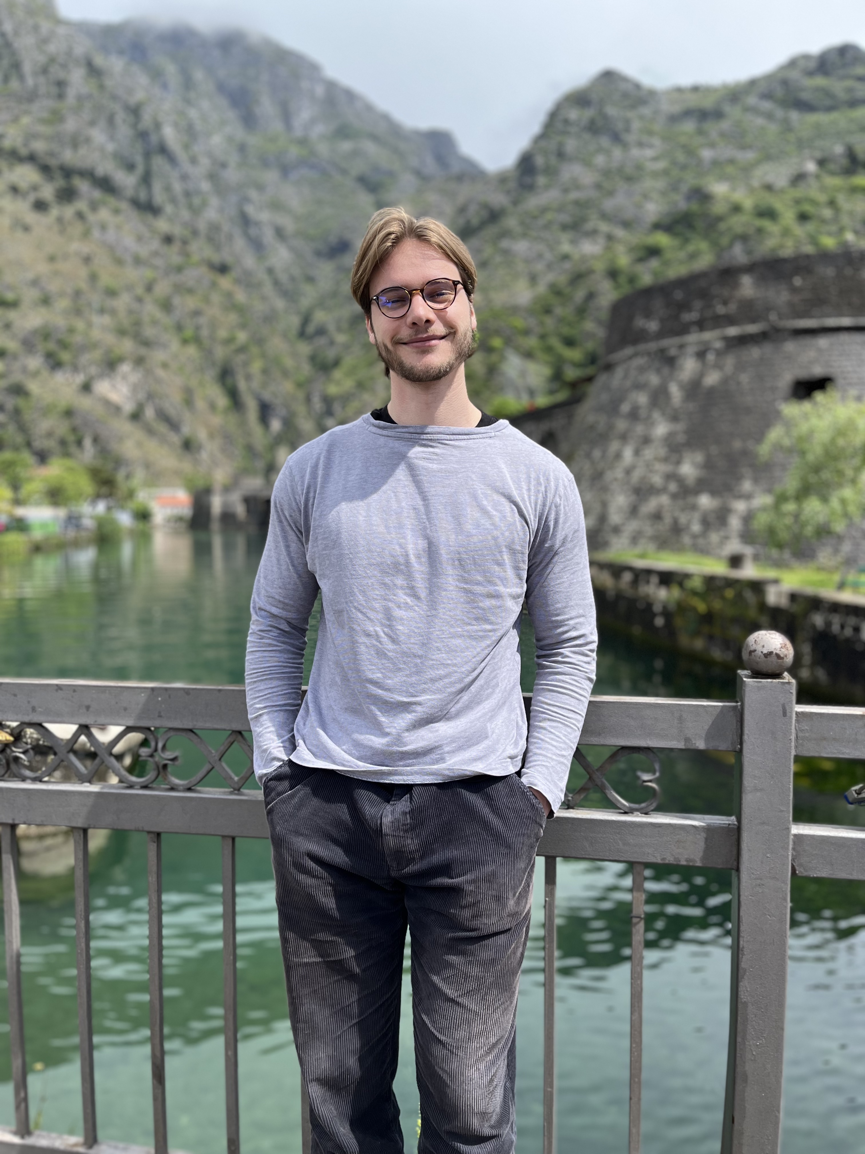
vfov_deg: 67.3
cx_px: 432
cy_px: 577
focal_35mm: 26
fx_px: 866
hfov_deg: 53.1
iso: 50
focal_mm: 5.1
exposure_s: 1/2967
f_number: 1.6
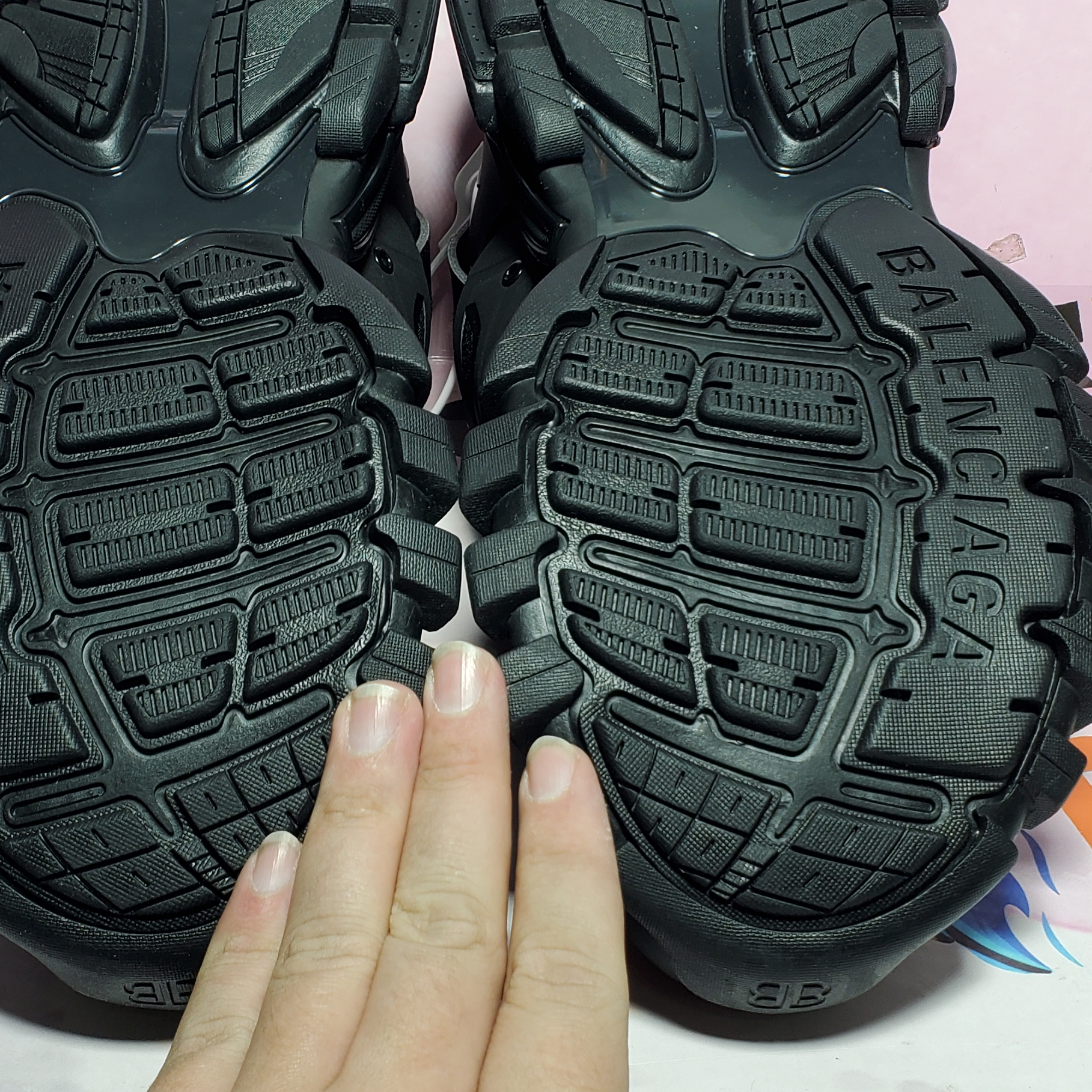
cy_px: 432
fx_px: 1820
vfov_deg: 33.3
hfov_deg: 33.2
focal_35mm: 51
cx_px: 407
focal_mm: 4.3
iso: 50
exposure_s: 1/156
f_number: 2.4
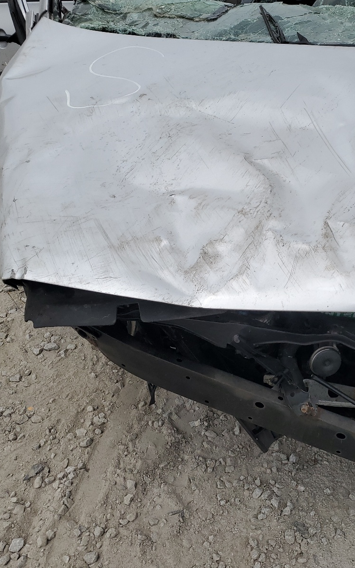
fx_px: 573
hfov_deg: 33.0
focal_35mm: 37
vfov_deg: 52.7
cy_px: 283
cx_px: 304
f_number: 1.5
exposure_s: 1/5000
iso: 50
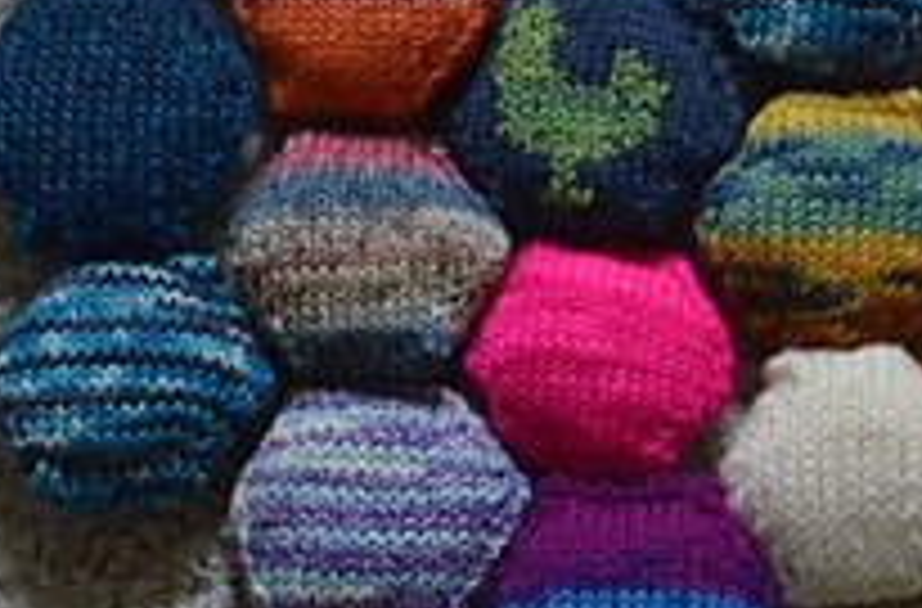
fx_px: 3929
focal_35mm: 154
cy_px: 106
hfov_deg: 13.4
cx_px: 621
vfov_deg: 8.8
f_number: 4.5
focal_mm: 42
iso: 2500
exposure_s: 1/30
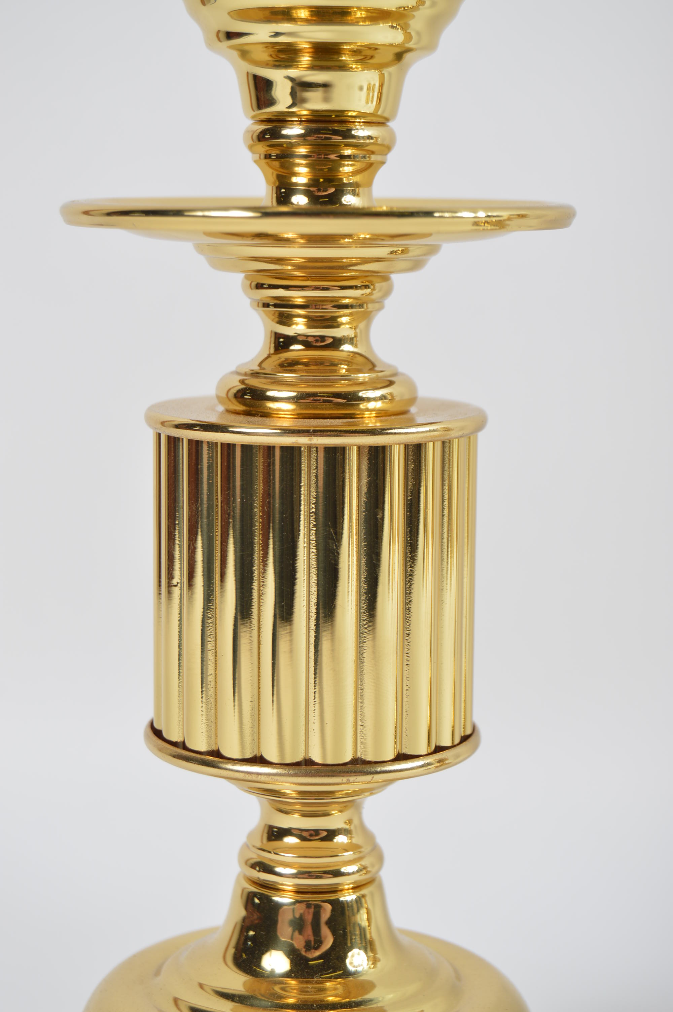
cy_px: 506
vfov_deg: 24.6
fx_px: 2318
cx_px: 336
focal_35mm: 82
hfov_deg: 16.5
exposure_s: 1/80
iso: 100
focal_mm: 55
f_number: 7.1
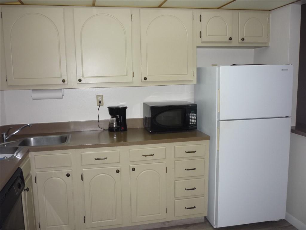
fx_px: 283
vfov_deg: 44.2
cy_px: 115
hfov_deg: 56.8
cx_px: 153
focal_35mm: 32
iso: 125
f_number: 3.3
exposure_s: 1/30
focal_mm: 5.2
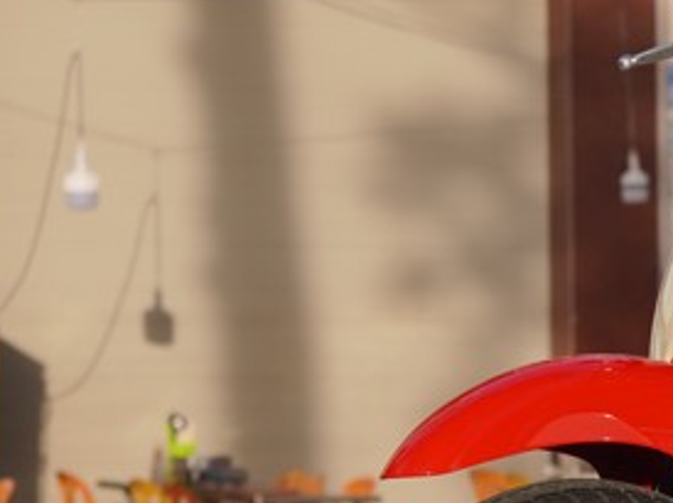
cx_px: 1061
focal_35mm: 316
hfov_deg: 6.2
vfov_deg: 4.7
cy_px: 503
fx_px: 6138
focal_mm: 50
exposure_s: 1/1000
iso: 125
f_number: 4
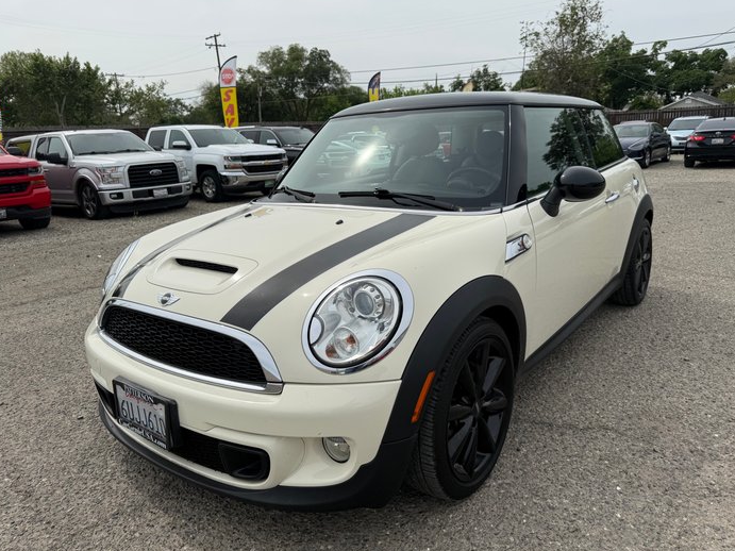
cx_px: 375
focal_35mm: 25
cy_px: 272
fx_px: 531
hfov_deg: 69.4
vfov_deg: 54.9
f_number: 1.78
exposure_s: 1/6711
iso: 80
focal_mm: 6.76
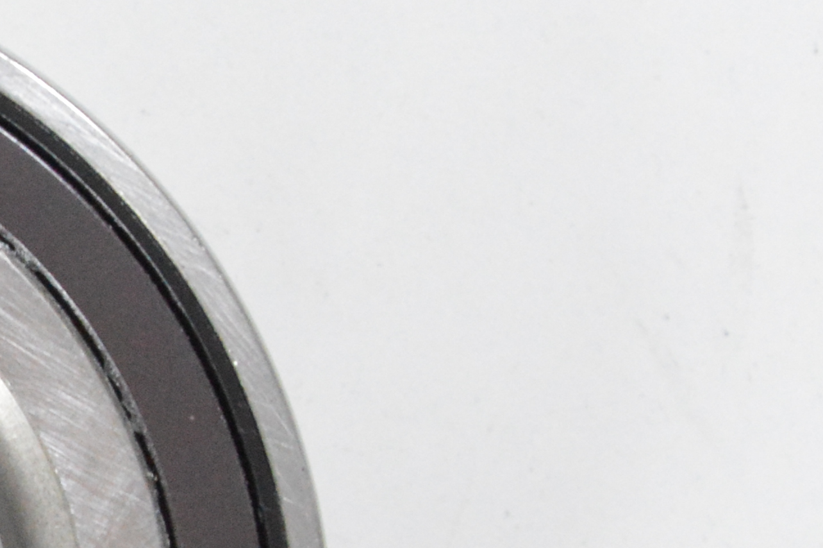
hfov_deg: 8.4
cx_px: -548
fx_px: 5459
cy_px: 370
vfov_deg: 5.7
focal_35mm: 239
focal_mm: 34
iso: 3200
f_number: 8
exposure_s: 1/100
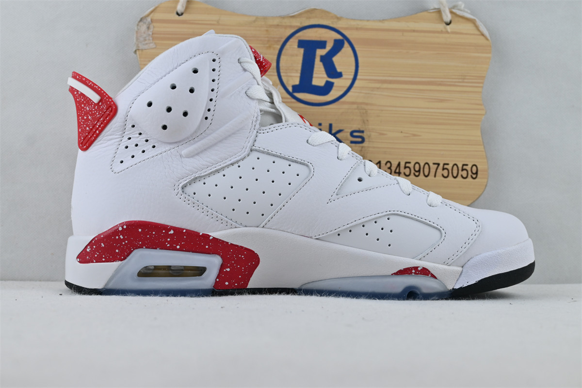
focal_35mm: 46
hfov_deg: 43.0
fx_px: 740
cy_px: 194
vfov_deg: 29.4
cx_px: 291
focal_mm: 30.5
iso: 100
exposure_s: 1/100
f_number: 4.8
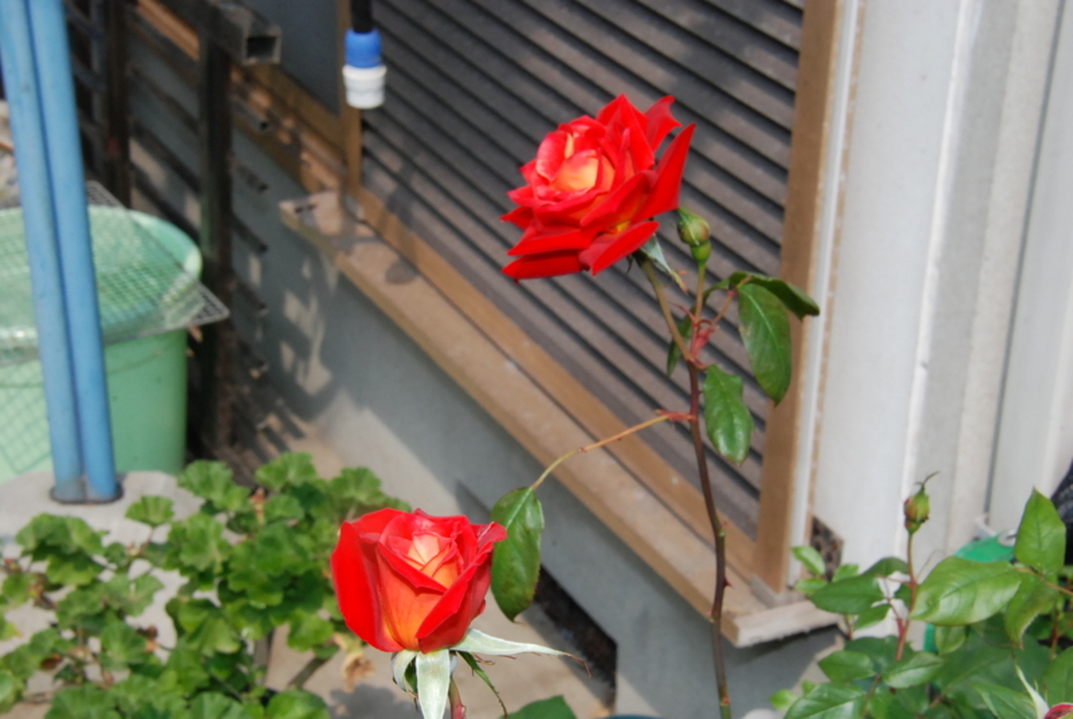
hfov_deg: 27.0
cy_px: 360
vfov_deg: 18.2
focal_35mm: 75
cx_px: 536
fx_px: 2239
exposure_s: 1/200
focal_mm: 50
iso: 800
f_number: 22
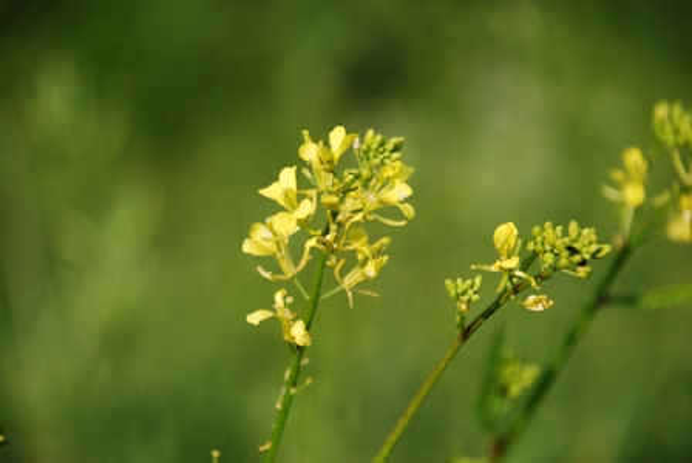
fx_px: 3898
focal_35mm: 202
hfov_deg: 10.1
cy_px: 232
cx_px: 346
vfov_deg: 6.8
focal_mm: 135
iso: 200
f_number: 5.6
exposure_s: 1/400
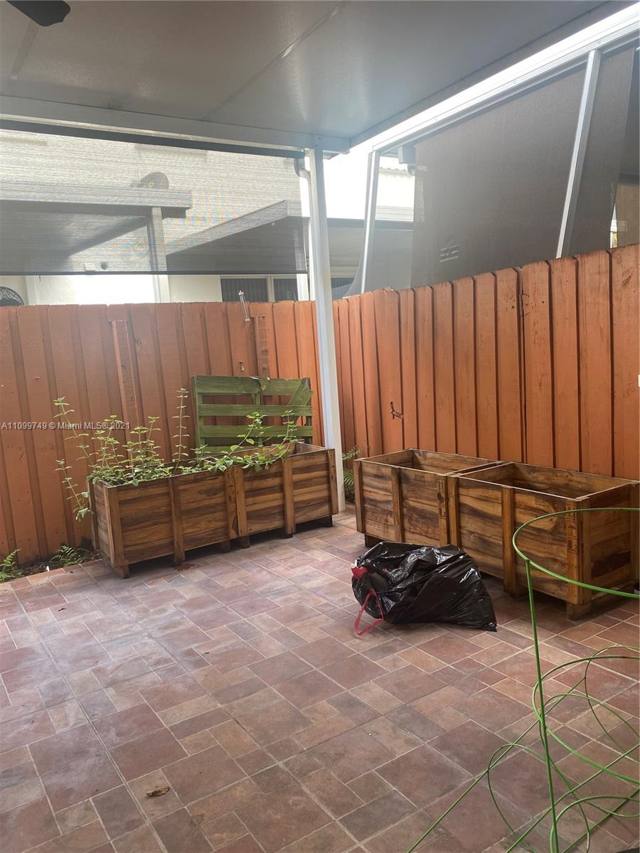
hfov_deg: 53.1
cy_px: 426
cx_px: 320
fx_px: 641
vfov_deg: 67.3
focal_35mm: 26
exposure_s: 1/122
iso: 32
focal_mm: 4.25
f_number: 1.8
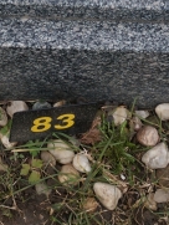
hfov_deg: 14.5
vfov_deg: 16.7
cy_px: -152
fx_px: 663
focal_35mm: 102
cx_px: 37
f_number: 7.1
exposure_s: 1/100
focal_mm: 16
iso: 100
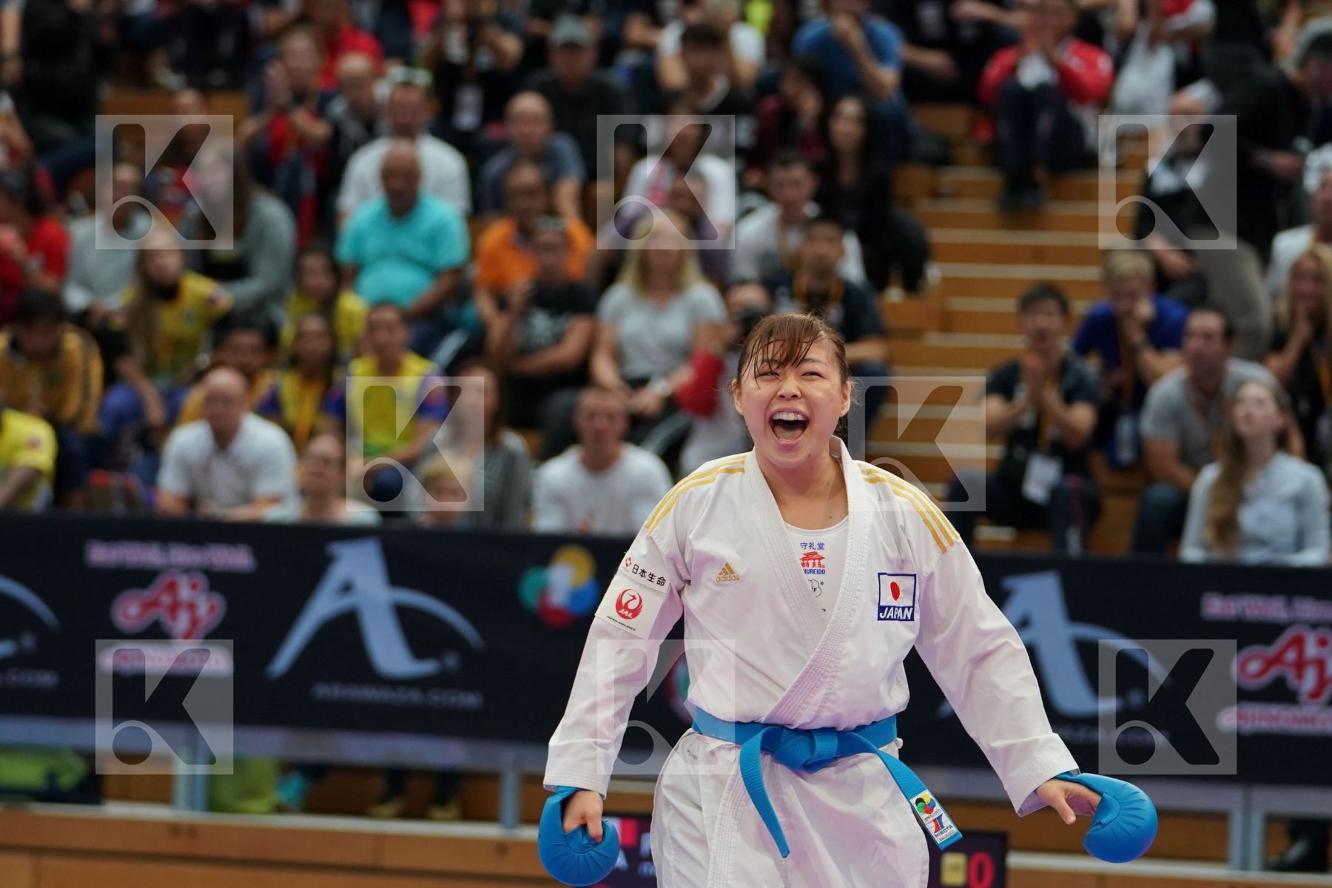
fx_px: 6105
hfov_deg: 12.5
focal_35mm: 165
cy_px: 444
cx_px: 666
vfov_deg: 8.3
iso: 2000
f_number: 2.8
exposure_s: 1/1000
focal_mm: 110
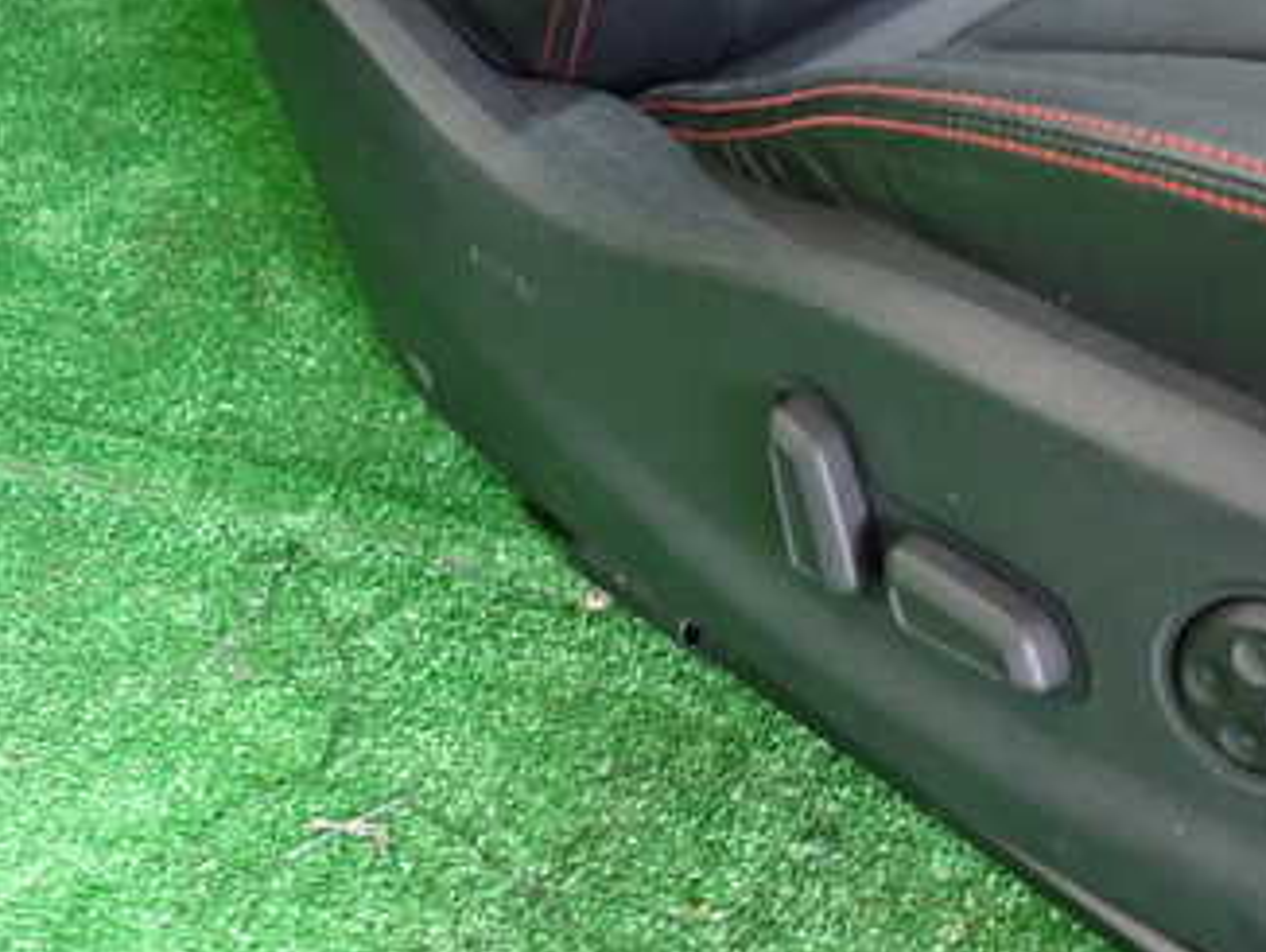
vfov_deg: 31.6
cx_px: 901
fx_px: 1684
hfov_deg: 40.4
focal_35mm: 46
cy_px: 497
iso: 800
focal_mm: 4.5
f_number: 2
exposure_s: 1/25
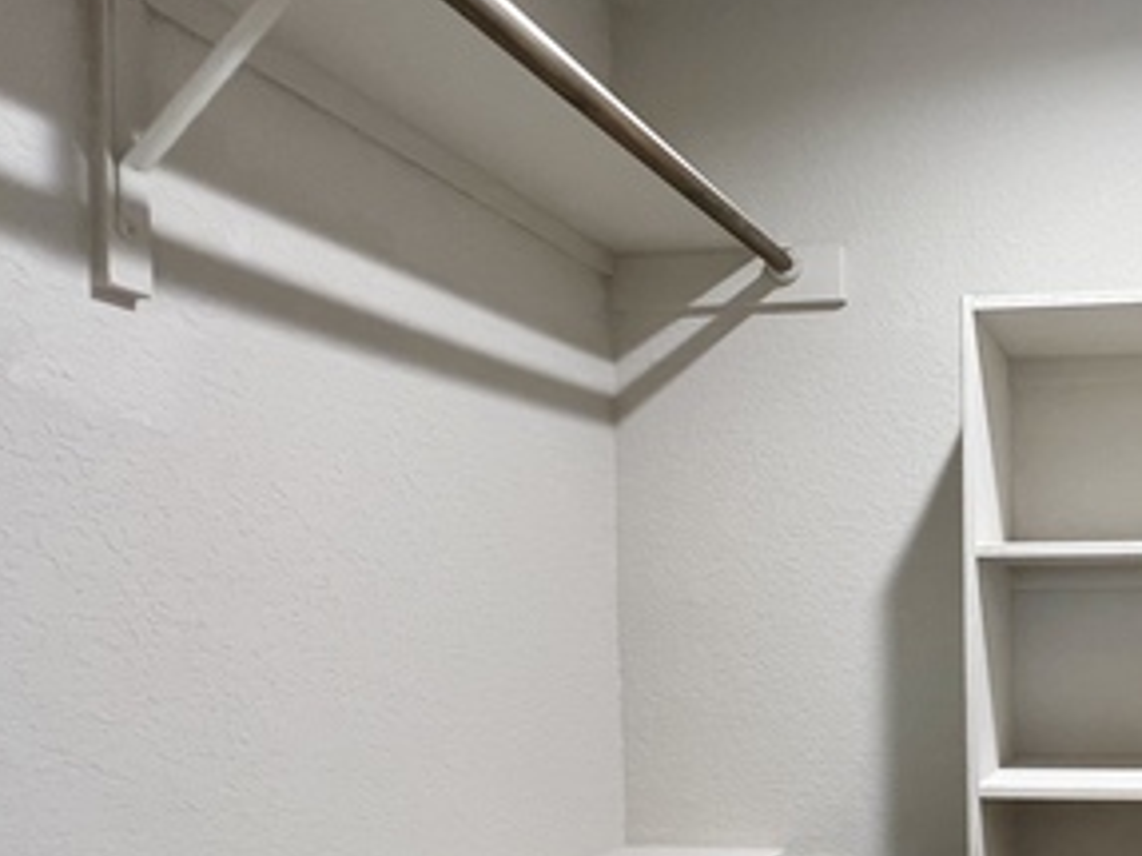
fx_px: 956
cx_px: 1090
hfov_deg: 51.8
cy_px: 637
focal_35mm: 29
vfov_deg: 46.5
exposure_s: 1/60
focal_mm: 1.57
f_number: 1.8
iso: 200
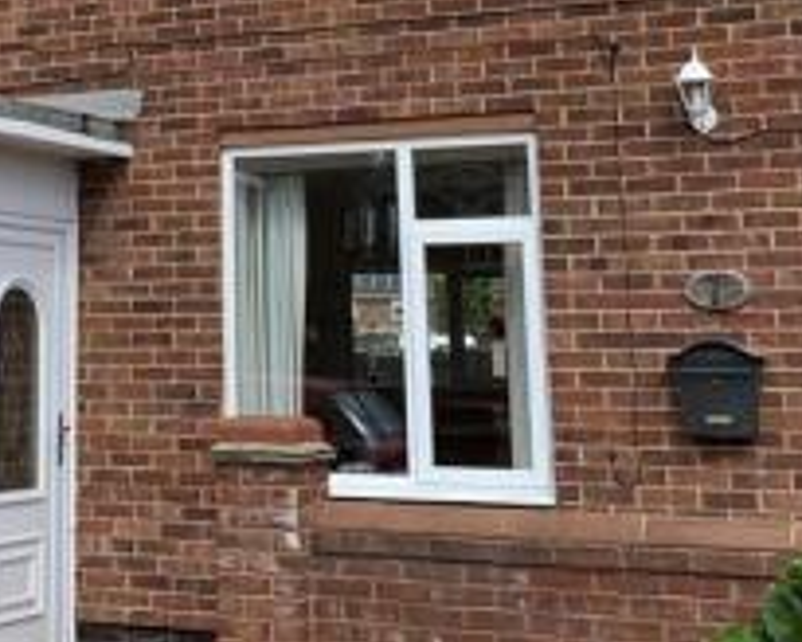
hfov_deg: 25.7
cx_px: 100
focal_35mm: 72
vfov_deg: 20.6
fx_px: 1709
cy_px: -2
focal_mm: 4.25
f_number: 1.8
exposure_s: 1/2114
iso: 25
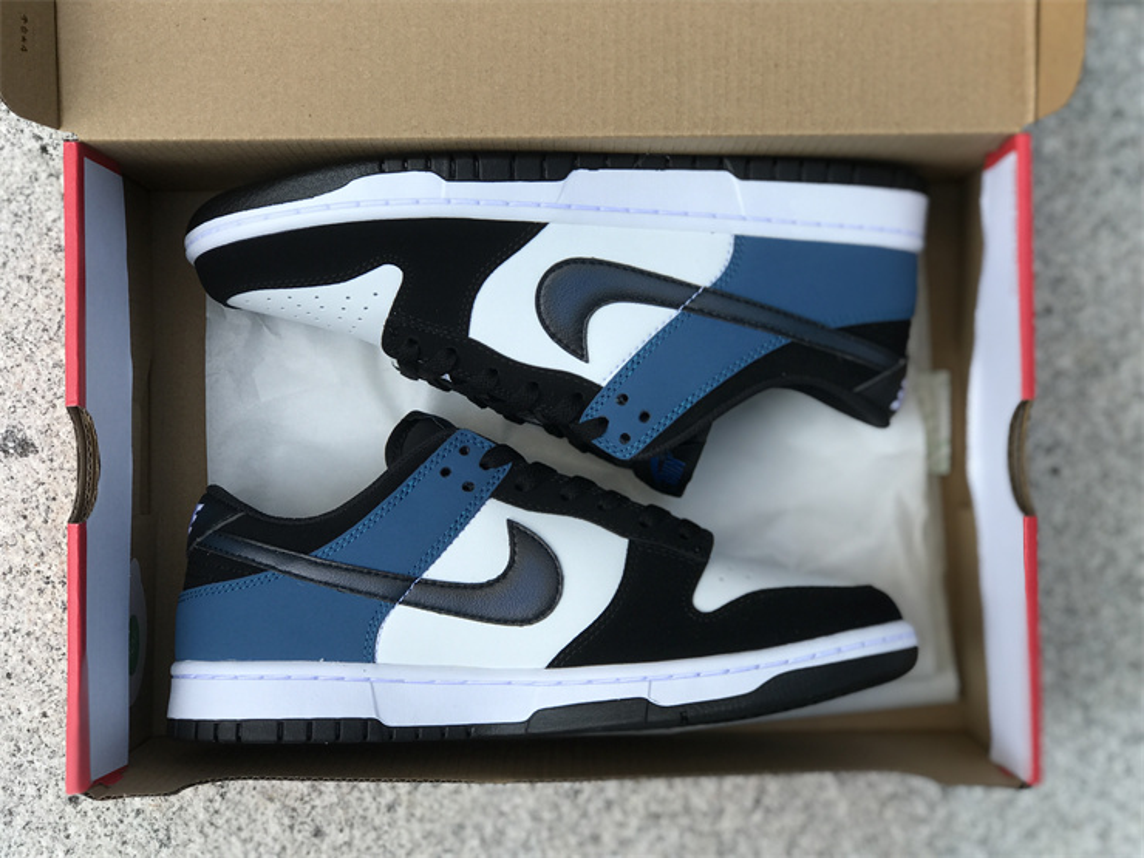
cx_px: 572
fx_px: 1884
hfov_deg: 33.8
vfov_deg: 25.7
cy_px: 429
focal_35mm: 57
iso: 20
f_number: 2.8
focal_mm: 6.6
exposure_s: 1/142
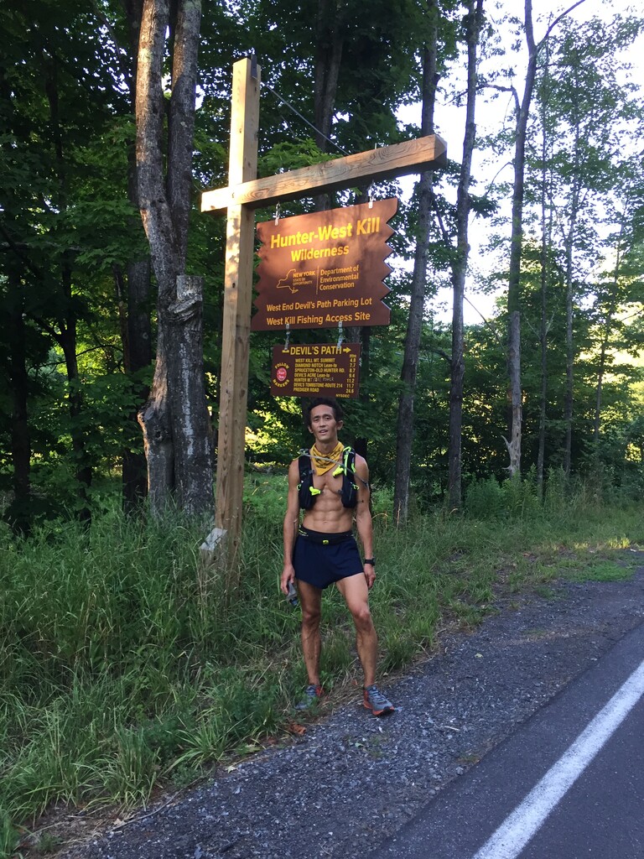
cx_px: 322
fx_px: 719
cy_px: 430
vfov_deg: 61.7
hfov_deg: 48.2
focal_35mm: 29
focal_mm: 4.15
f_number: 2.2
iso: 40
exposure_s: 1/30
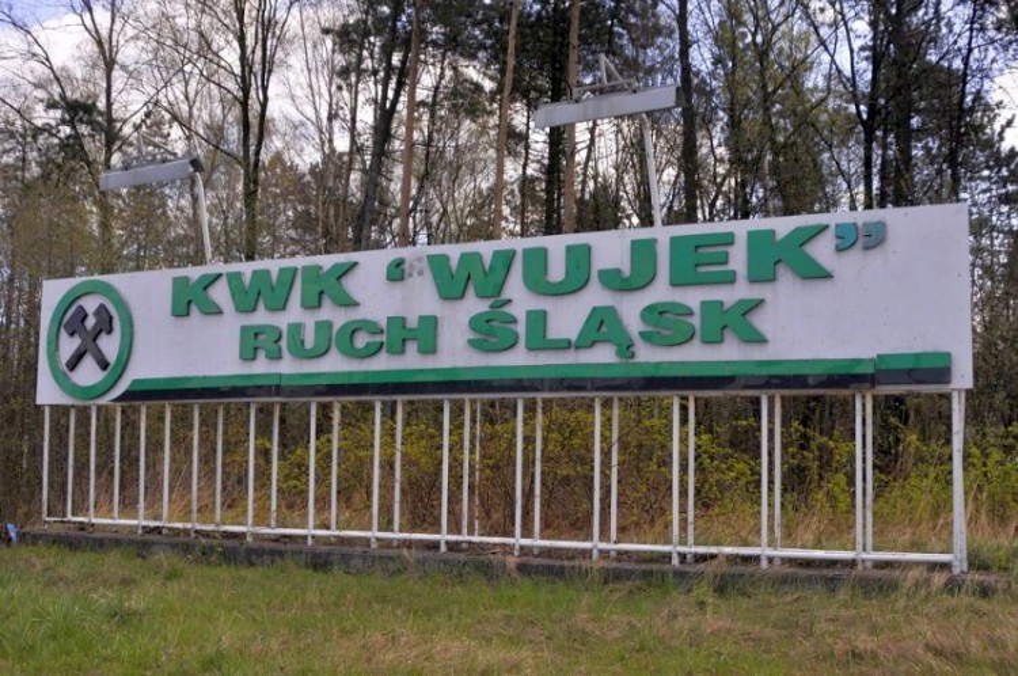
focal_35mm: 42
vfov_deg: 31.8
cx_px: 509
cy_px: 338
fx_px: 1186
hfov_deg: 46.5
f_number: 5.6
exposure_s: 1/1600
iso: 640
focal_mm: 28
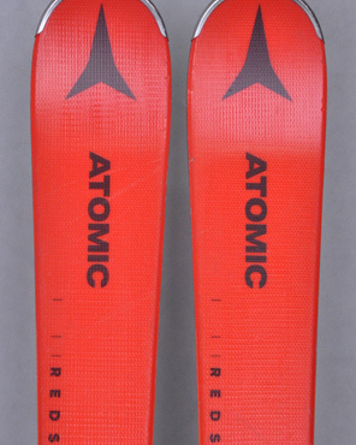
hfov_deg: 8.6
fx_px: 2365
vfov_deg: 10.7
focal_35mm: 180
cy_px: 248
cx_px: 179
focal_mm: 105
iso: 3200
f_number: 9.5
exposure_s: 1/125
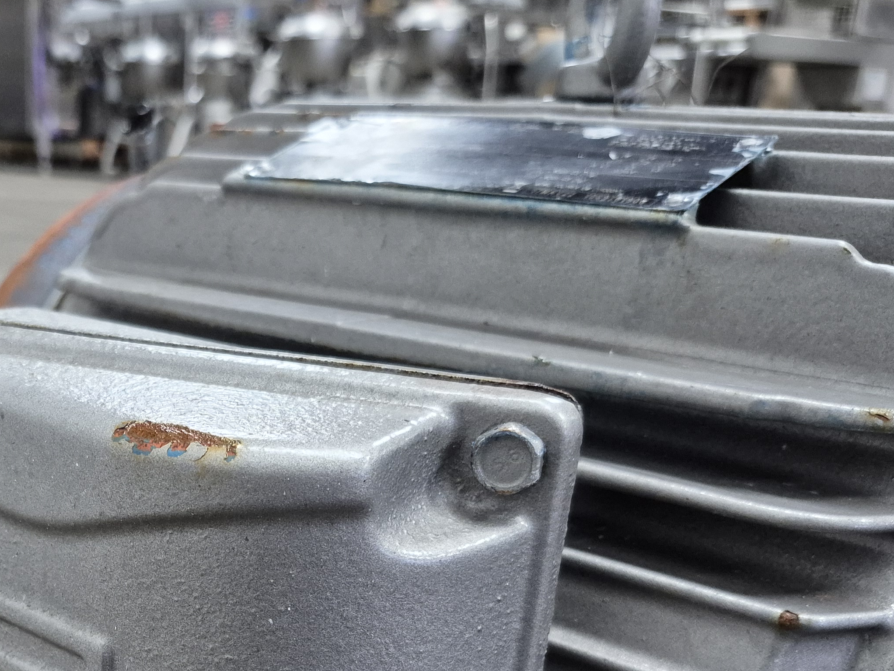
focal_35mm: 45
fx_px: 1162
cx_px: 149
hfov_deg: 40.0
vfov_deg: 30.8
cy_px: 594
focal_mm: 5.4
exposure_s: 1/120
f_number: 1.8
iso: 1000
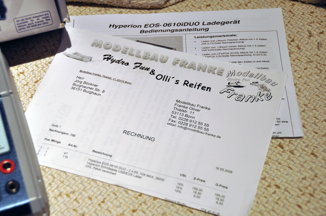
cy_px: 108
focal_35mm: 72
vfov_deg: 18.9
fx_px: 651
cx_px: 163
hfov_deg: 28.1
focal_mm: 48
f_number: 5.6
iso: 360
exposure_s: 1/30
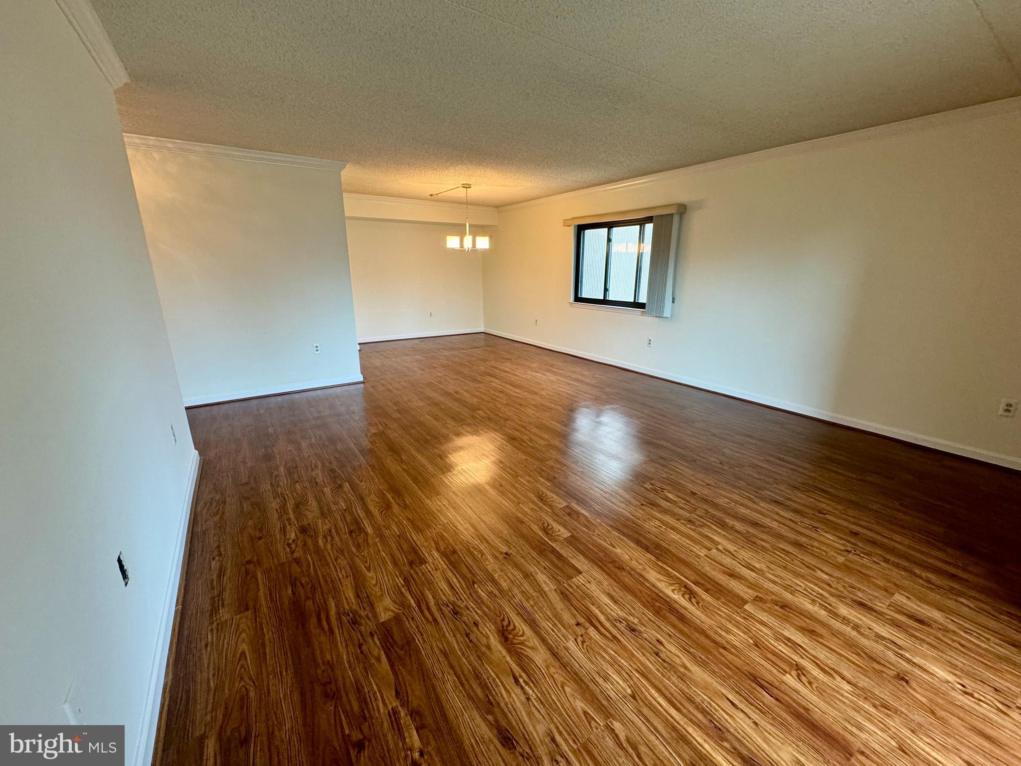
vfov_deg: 85.7
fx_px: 413
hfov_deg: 102.1
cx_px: 510
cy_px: 383
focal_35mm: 14
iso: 250
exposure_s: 1/60
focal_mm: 2.22
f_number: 2.2
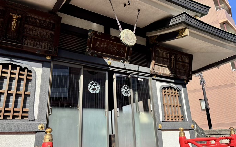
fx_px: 180
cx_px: 117
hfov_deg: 66.5
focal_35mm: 28
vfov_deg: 44.5
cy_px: 78
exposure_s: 1/1080
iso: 50
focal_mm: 5.96
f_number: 1.6
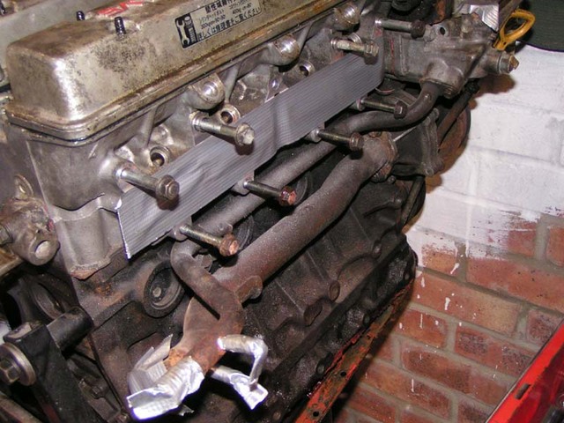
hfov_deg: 43.9
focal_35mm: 43
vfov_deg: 33.6
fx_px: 701
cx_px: 282
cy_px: 212
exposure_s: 1/50
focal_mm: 6.6
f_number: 2.8
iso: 200
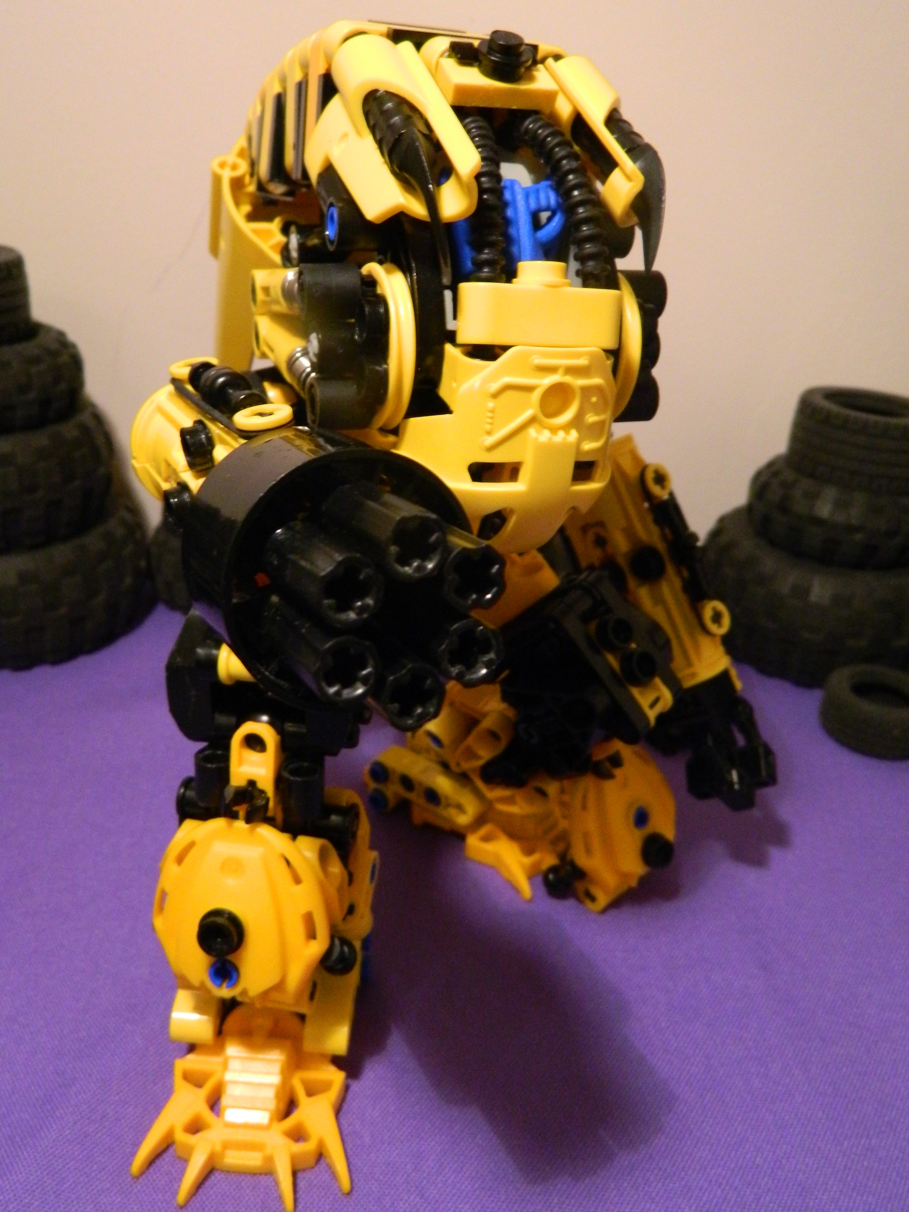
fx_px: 1050
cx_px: 392
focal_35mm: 30
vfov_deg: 59.9
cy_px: 570
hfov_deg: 46.7
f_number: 3.1
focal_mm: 4.5
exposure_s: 1/30
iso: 400
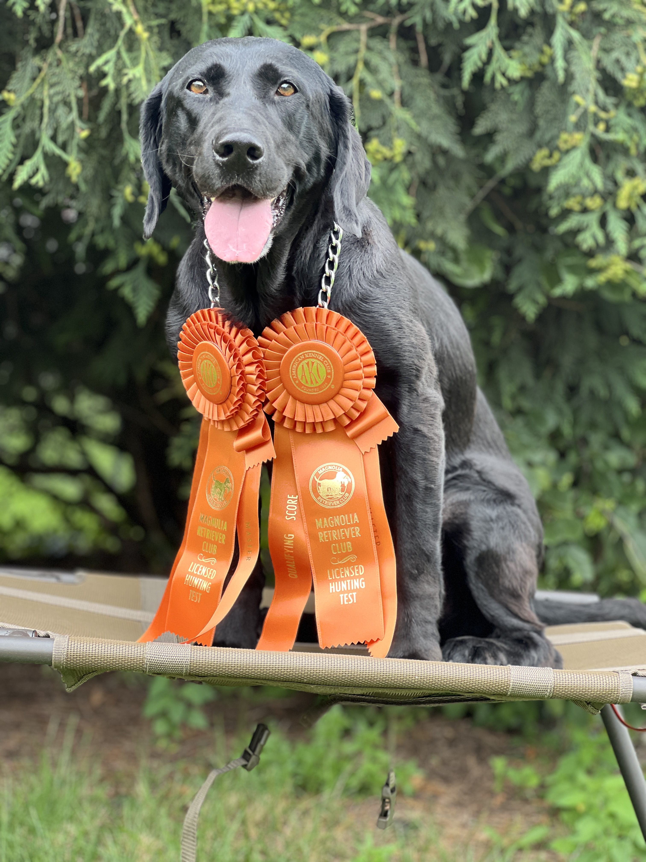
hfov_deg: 19.1
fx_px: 1916
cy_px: 431
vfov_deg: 25.3
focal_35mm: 77
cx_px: 323
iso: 80
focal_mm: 9
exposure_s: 1/121
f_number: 2.8
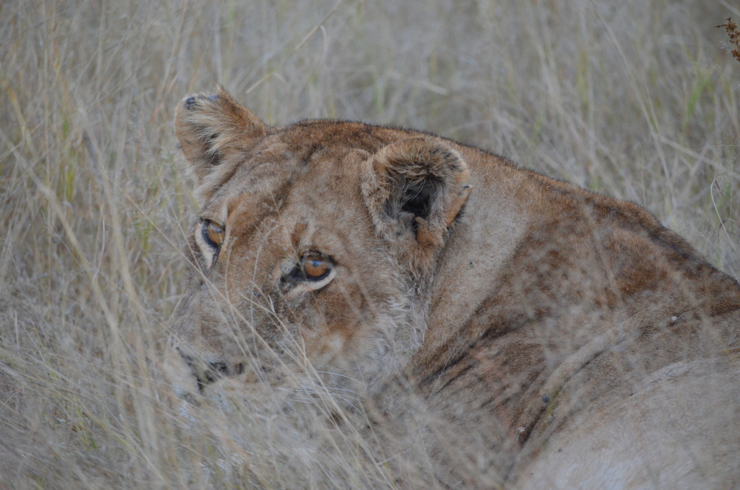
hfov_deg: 6.3
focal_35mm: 330
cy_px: 245
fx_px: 6770
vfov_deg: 4.1
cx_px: 370
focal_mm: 220
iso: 1800
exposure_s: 1/125
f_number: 5.3
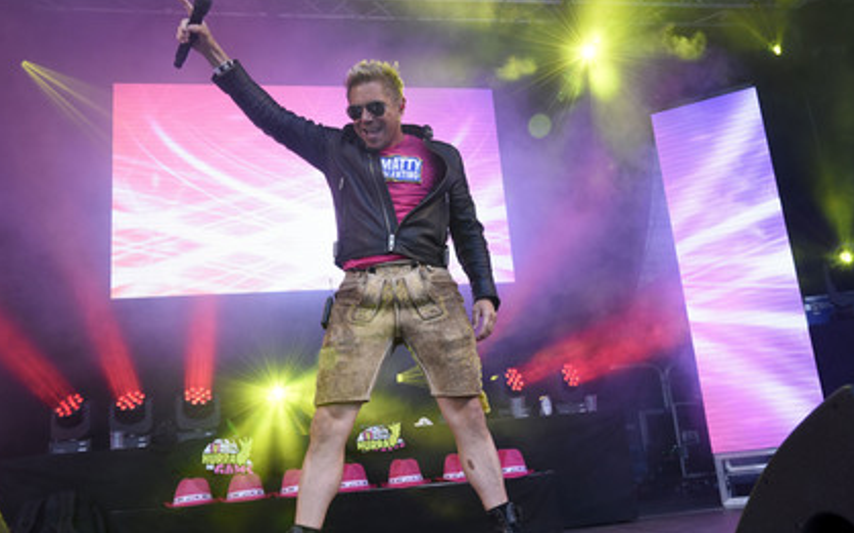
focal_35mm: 33
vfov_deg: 38.3
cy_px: 284
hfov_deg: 58.2
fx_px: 768
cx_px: 436
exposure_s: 1/160
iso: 800
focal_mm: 30
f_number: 6.3
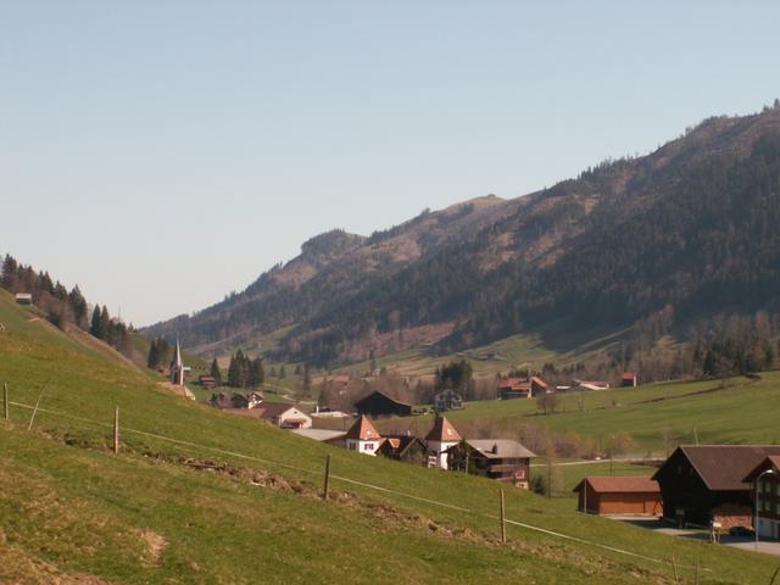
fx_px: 1735
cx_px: 390
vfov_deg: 19.1
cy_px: 292
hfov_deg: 25.3
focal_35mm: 77
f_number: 8
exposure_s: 1/100
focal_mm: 12.87
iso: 50
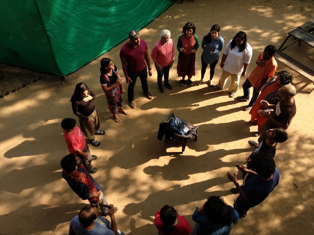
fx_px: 236
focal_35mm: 26
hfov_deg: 67.3
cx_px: 157
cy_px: 118
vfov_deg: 53.1
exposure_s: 1/226
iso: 125
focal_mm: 3.81
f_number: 2.2
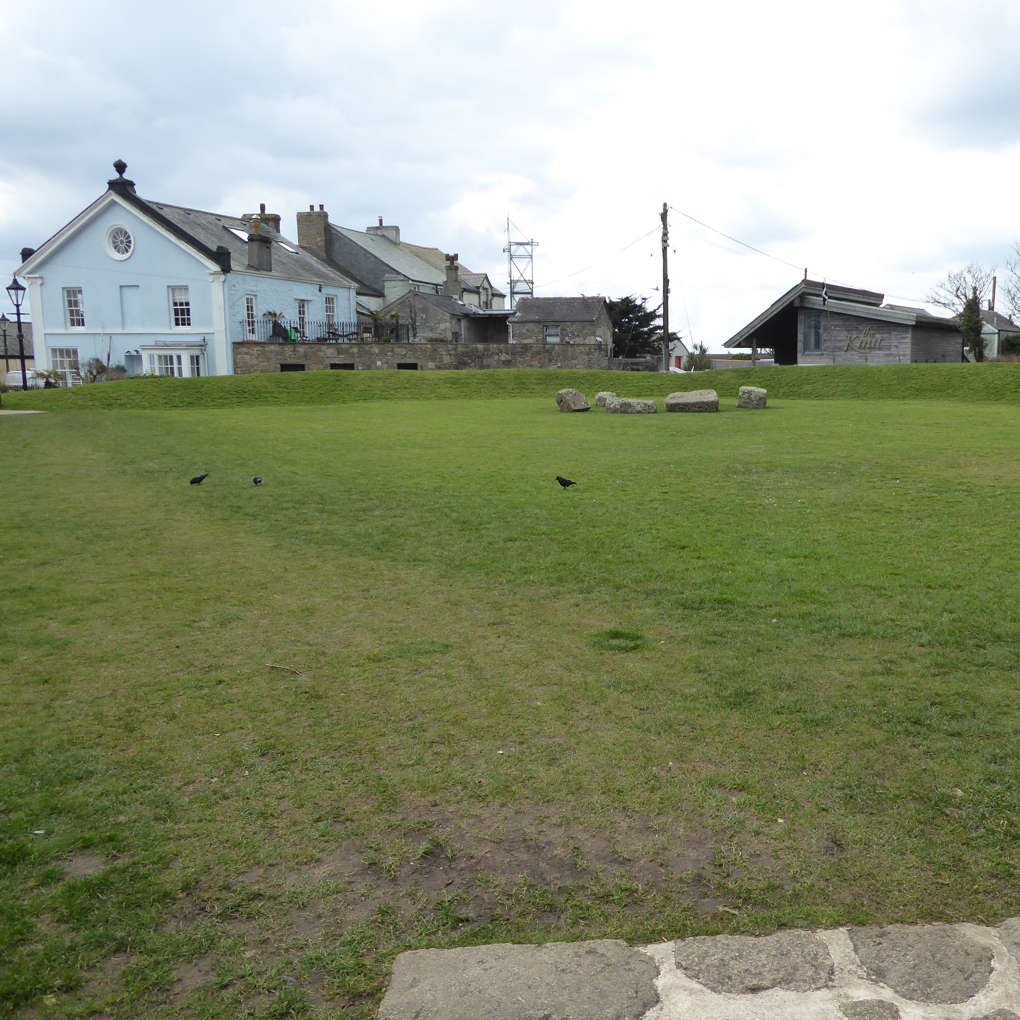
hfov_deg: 53.2
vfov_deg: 54.0
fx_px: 1000
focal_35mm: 30
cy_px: 515
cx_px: 662
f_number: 3.3
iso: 160
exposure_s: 1/500
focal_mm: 4.3
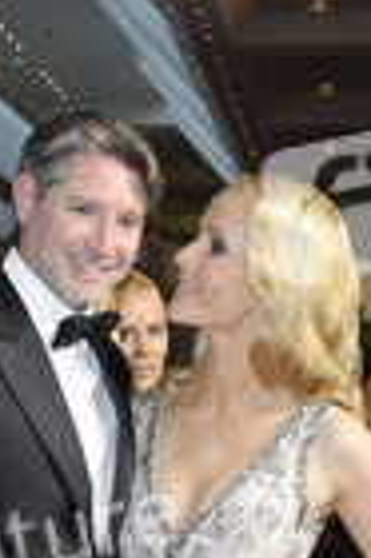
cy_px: 789
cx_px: 104
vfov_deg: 14.2
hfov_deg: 10.0
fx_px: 2123
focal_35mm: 137
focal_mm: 48
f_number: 5.6
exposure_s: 1/160
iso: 640
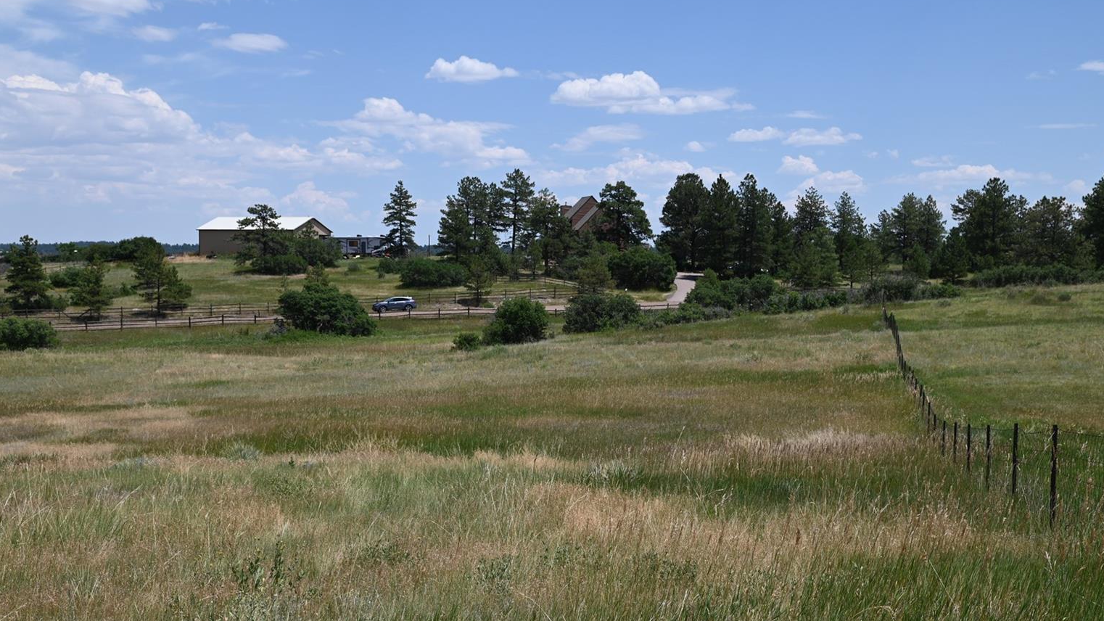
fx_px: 1288
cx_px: 543
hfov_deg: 46.4
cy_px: 352
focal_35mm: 44
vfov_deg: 27.1
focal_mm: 40
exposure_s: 1/400
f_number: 8
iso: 100
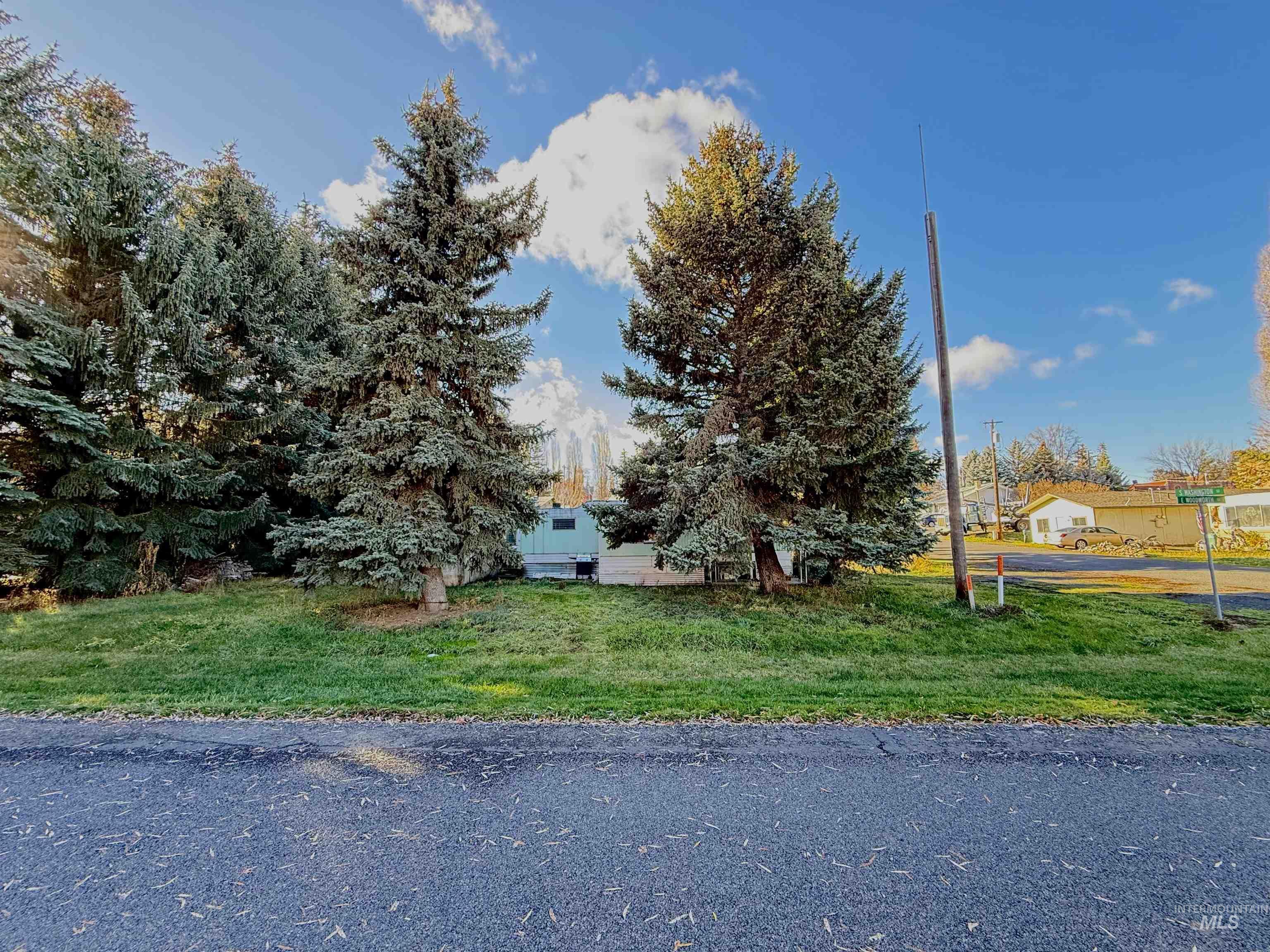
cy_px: 476
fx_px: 514
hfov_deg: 102.1
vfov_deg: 85.7
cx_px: 635
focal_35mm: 14
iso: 160
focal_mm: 2.22
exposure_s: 1/99
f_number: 2.2
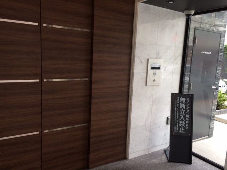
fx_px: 190
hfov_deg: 61.7
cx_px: 114
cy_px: 85
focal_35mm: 29
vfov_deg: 48.2
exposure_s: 1/30
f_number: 2.2
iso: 40
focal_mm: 4.15
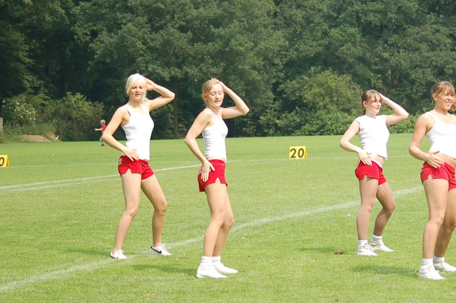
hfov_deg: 11.2
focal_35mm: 183
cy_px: 83
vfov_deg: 7.5
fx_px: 2314
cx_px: 388
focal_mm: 70
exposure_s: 1/1000
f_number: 4
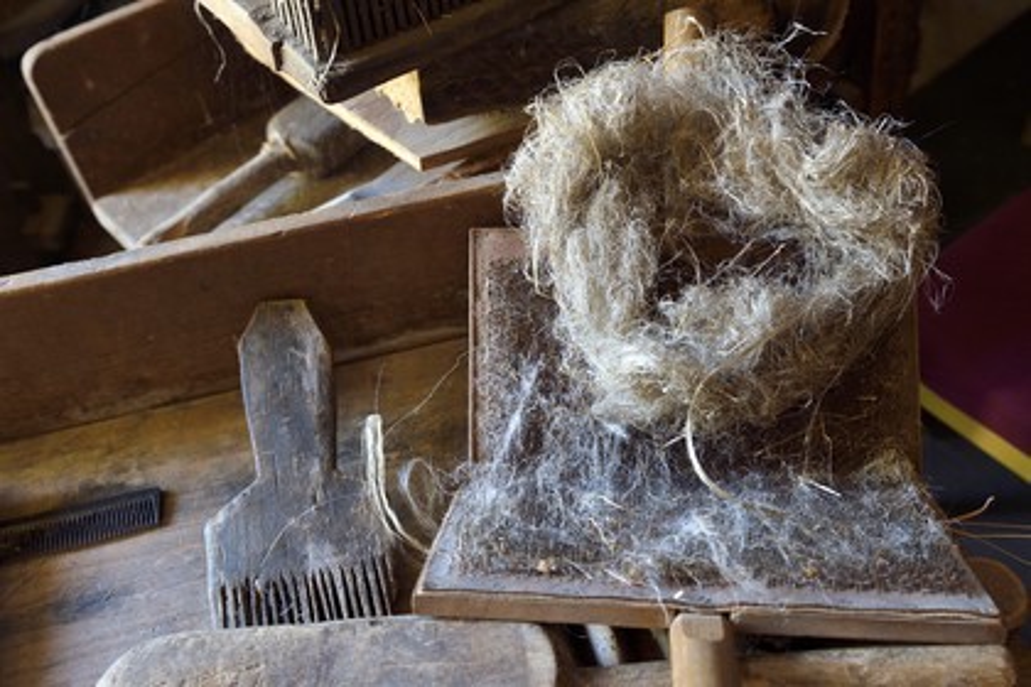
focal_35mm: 36
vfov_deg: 36.9
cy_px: 344
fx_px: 1031
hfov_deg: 53.1
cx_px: 516
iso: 800
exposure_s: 1/20
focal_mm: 36
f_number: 5.6
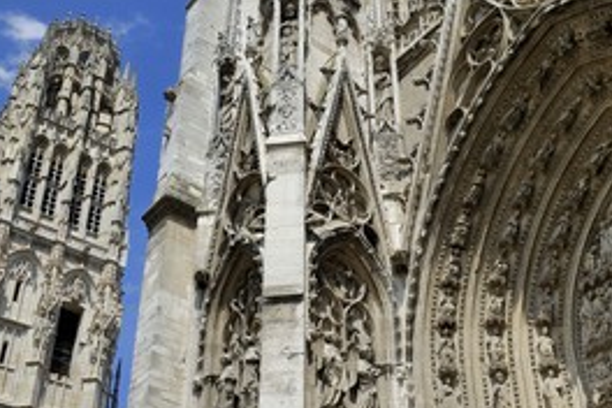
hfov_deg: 38.9
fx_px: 867
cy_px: 308
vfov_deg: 26.1
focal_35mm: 51
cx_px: 301
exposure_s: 1/200
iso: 200
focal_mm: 32
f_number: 14
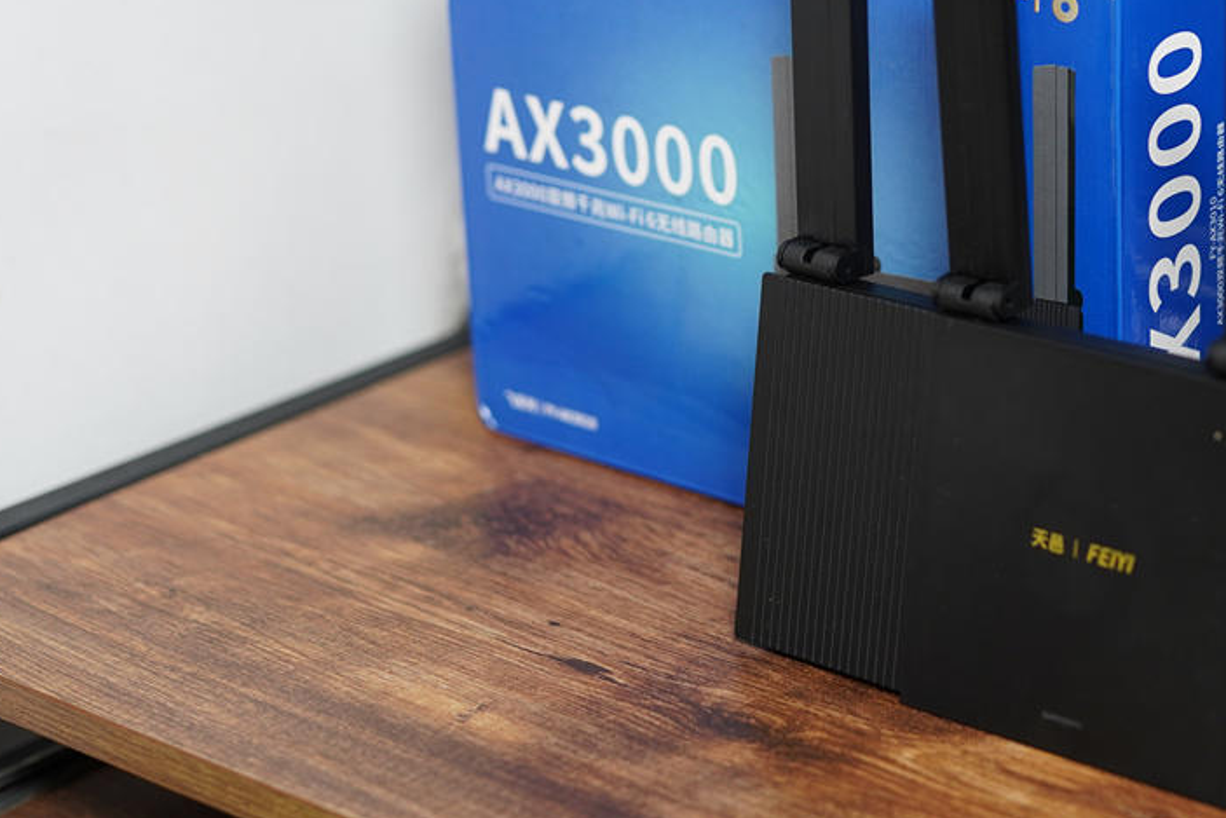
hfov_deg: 22.1
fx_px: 3099
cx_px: 950
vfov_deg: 15.0
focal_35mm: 91
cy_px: 247
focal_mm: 50
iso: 800
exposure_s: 1/60
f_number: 2
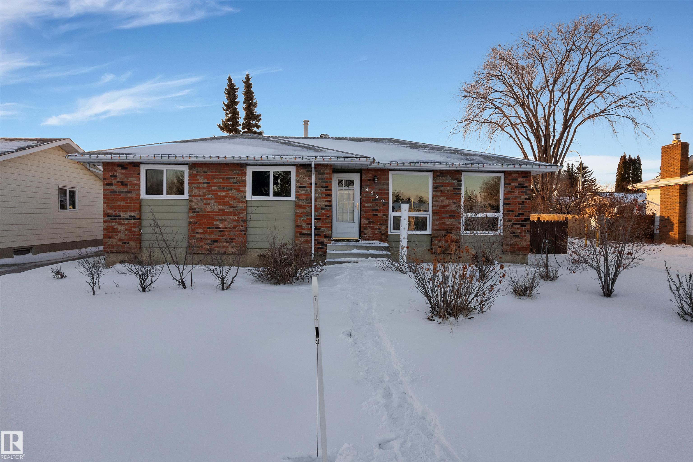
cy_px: 231
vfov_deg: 57.2
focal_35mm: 22
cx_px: 346
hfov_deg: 78.6
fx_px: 423
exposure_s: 1/1250
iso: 200
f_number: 2.4
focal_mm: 8.38
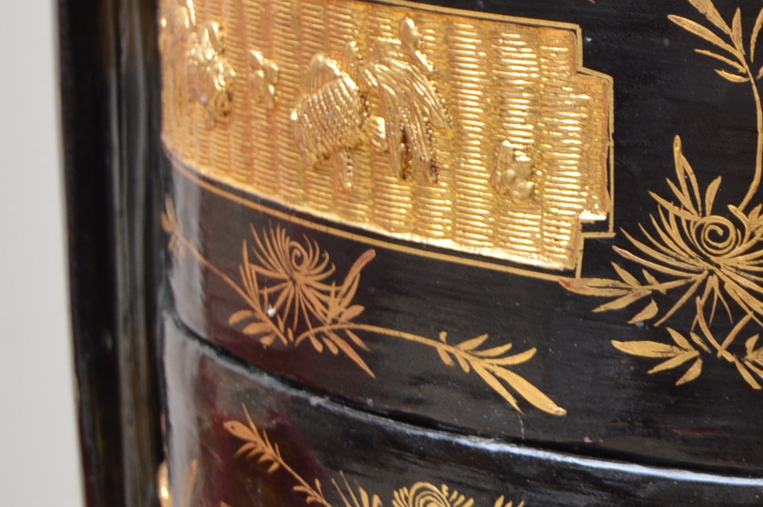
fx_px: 3399
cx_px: 1114
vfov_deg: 8.5
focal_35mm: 161
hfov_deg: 12.3
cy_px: 405
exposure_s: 1/160
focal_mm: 35
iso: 200
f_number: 5
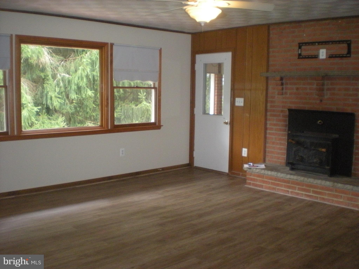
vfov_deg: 37.7
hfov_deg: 49.0
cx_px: 180
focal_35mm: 38
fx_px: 394
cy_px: 134
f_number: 3.1
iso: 414
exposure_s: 1/60
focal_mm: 6.3
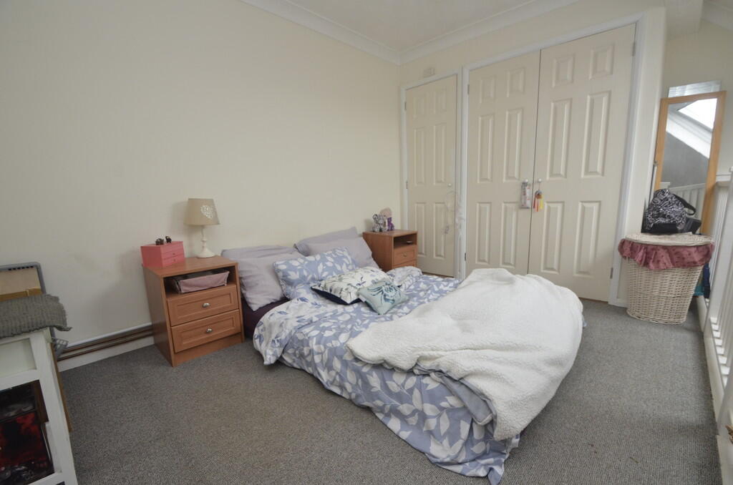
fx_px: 305
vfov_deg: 77.1
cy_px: 242
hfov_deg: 100.5
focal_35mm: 15
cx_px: 366
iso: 800
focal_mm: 10
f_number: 7.1
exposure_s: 1/50
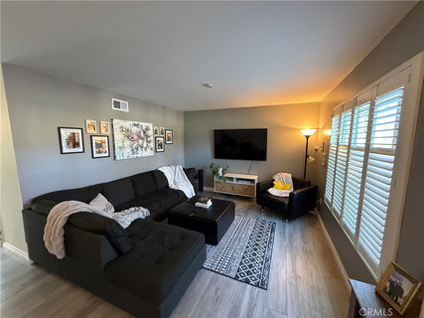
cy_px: 159
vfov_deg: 85.6
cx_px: 212
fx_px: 171
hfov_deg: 102.1
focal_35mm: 14
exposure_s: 1/60
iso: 640
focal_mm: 2.22
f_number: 2.2
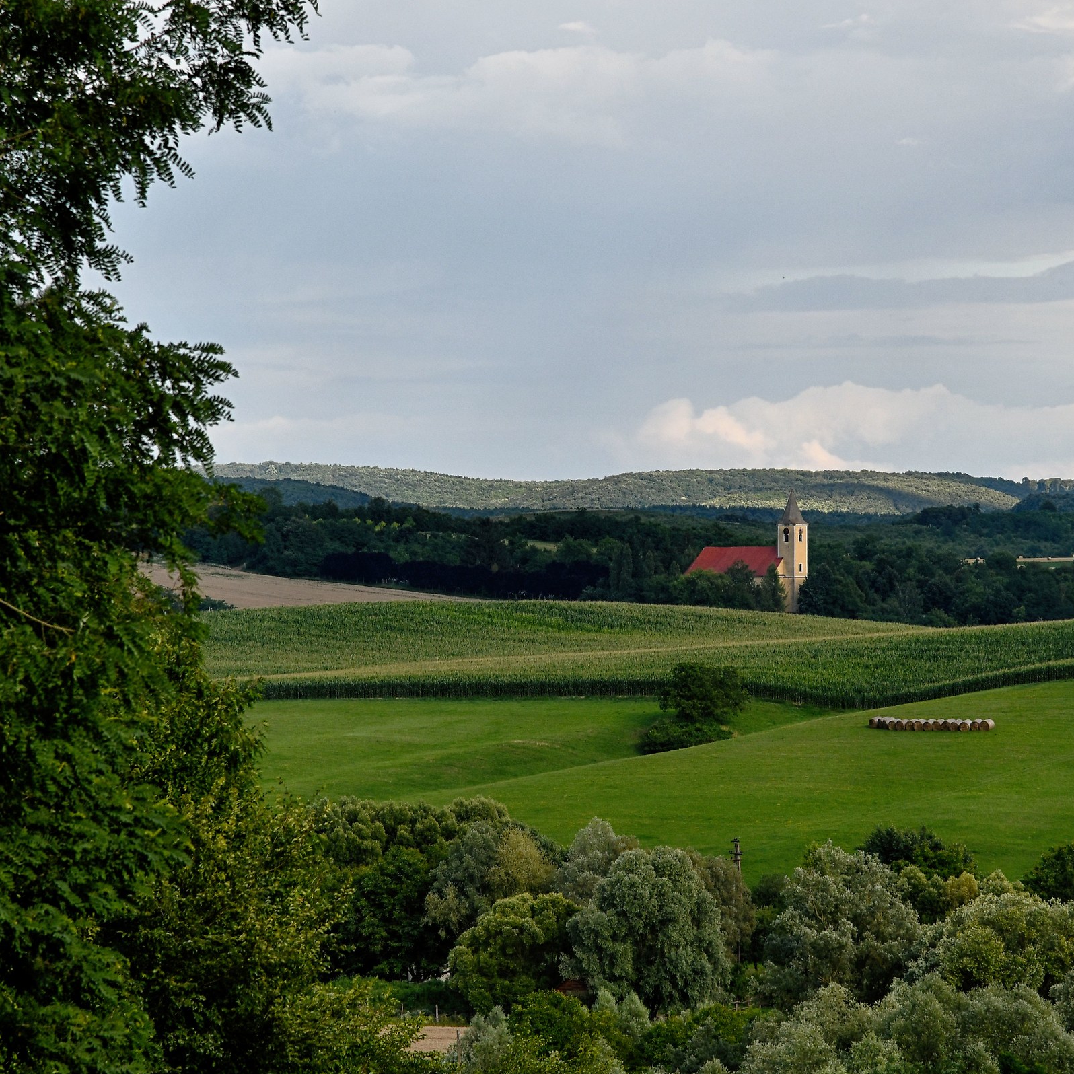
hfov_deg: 7.6
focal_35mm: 230
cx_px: 753
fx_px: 8073
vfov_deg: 7.6
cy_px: 537
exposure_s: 1/250
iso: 100
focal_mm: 120
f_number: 7.1
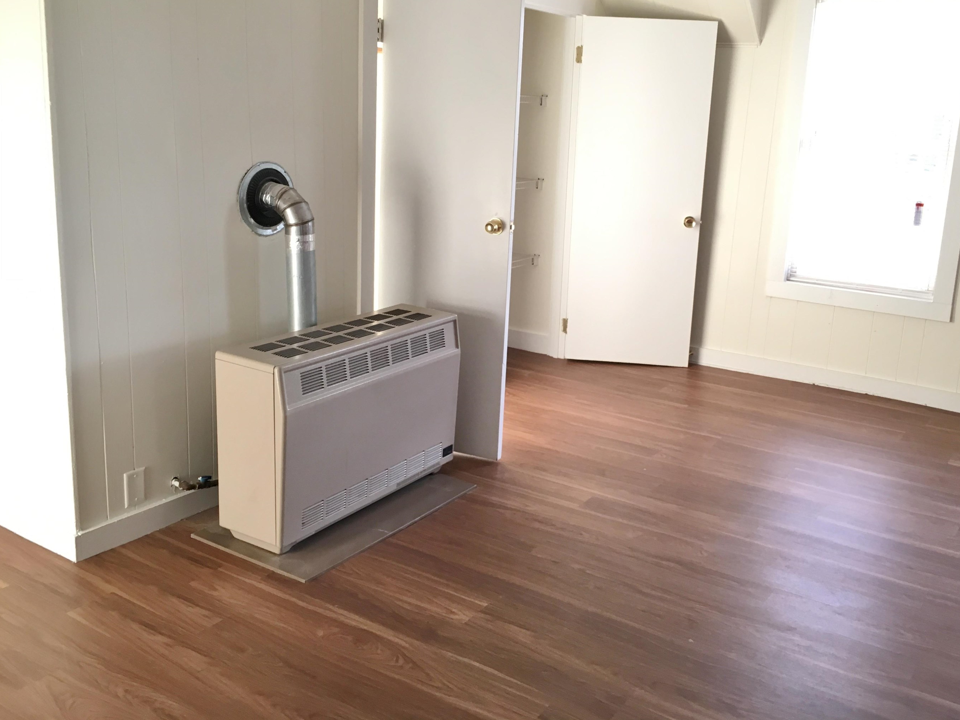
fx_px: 915
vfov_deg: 42.9
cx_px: 544
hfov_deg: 55.2
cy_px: 316
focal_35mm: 33
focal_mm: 4.15
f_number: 2.2
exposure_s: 1/30
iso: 64
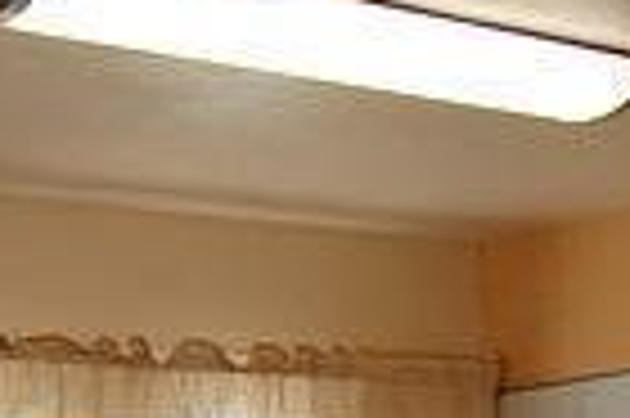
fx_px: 2150
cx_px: 248
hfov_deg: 16.7
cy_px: 780
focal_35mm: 123
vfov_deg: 10.4
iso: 360
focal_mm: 18
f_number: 5.6
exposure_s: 1/125
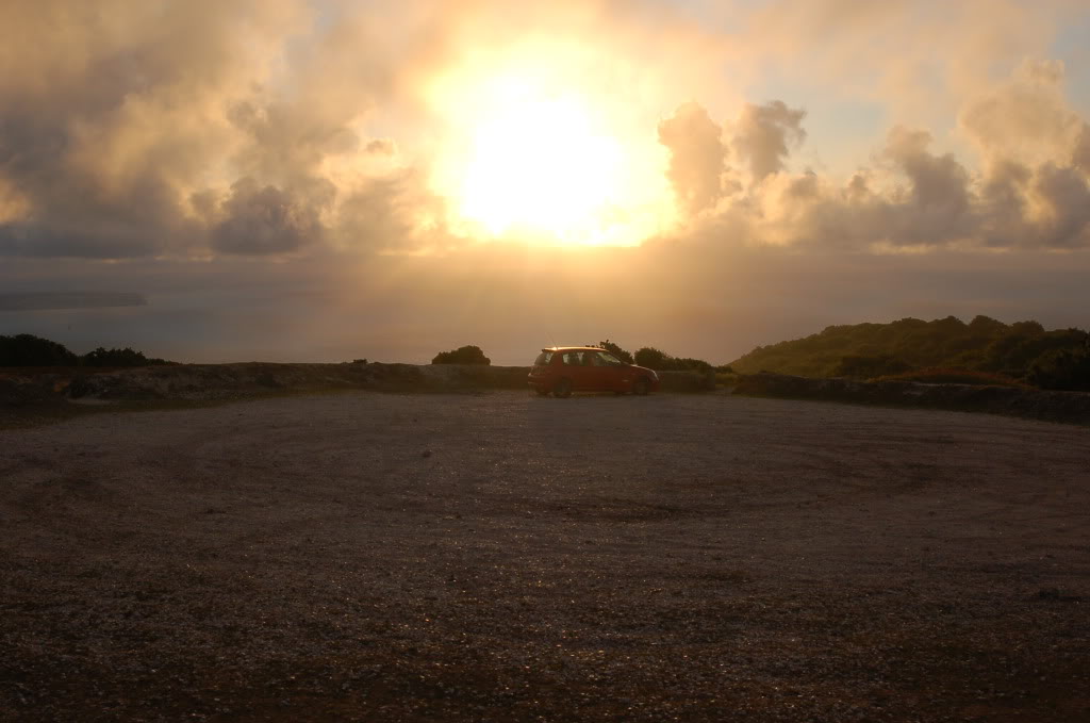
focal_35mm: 42
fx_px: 1269
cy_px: 362
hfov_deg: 46.5
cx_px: 545
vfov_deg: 31.8
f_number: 16
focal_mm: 28
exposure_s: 1/200
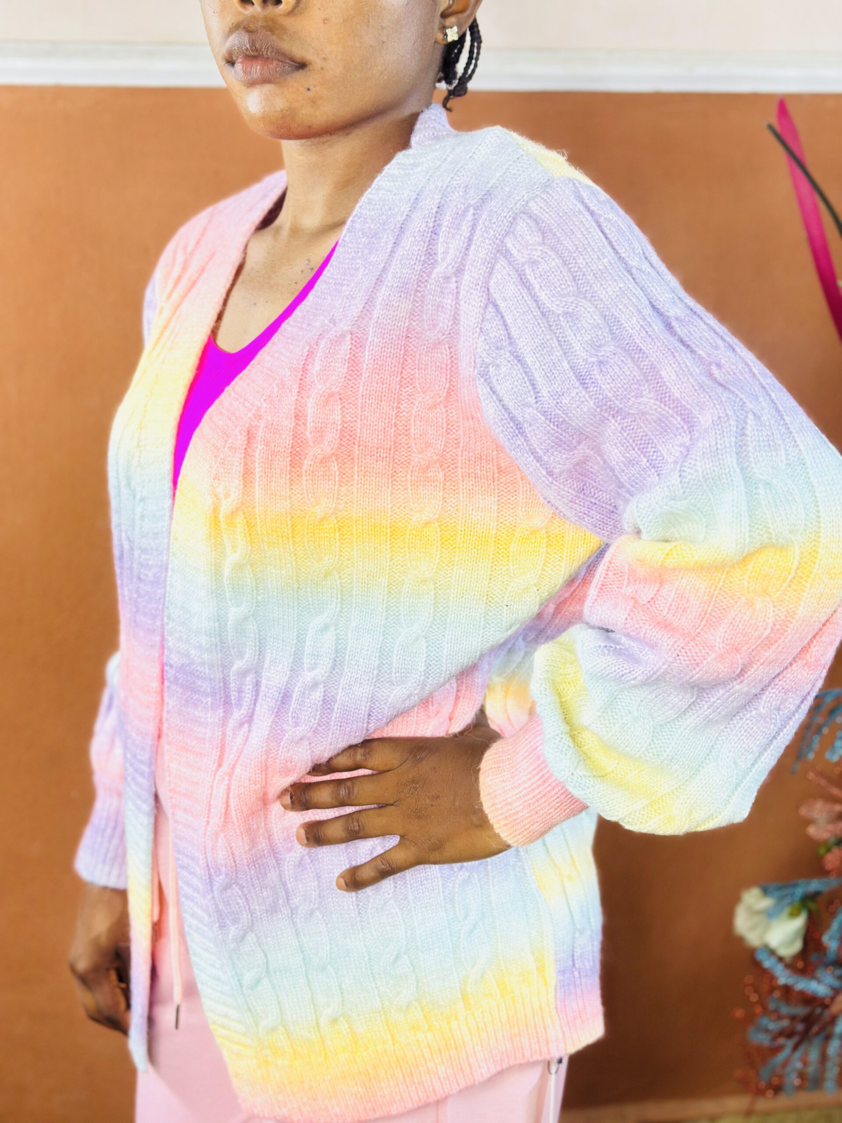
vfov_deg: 39.7
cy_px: 562
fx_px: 1557
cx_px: 421
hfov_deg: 30.3
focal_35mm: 48
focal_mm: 6.86
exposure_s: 1/100
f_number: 1.78
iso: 125
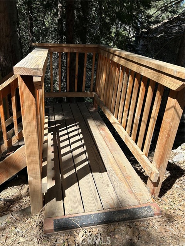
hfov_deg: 53.1
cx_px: 92
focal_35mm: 26
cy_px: 123
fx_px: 185
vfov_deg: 67.3
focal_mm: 5.7
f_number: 1.5
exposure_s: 1/1838
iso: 50
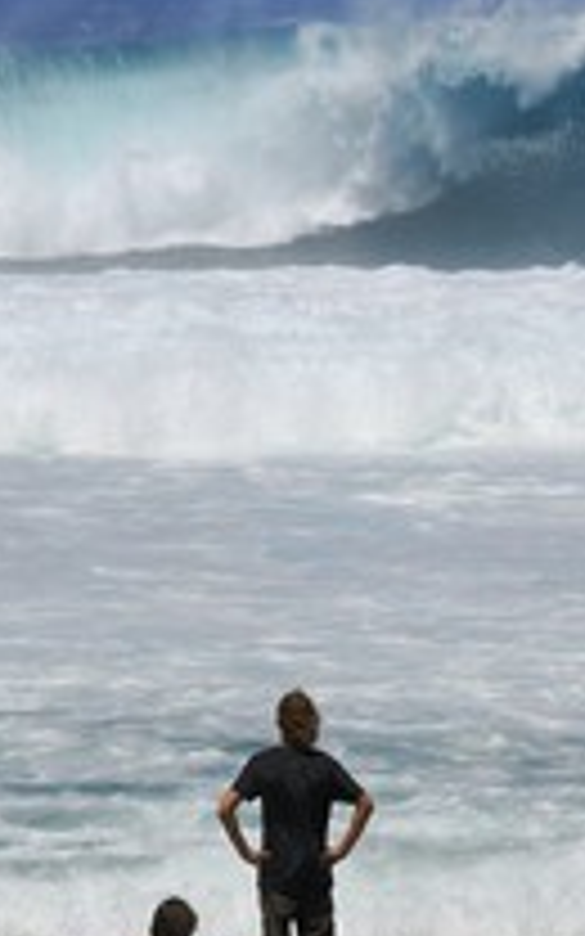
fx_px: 7347
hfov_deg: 4.6
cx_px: -18
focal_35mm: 288
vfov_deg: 7.3
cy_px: 513
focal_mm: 140
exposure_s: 1/320
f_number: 16
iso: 200
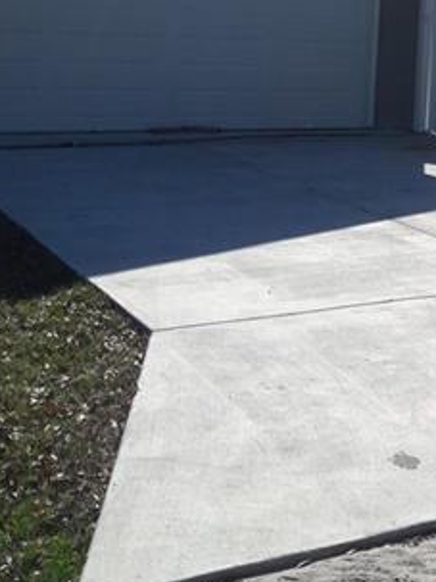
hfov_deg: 20.4
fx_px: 1193
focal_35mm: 71
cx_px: 380
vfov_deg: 26.7
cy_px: 86
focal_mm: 3.7
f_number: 1.9
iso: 40
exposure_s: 1/2304
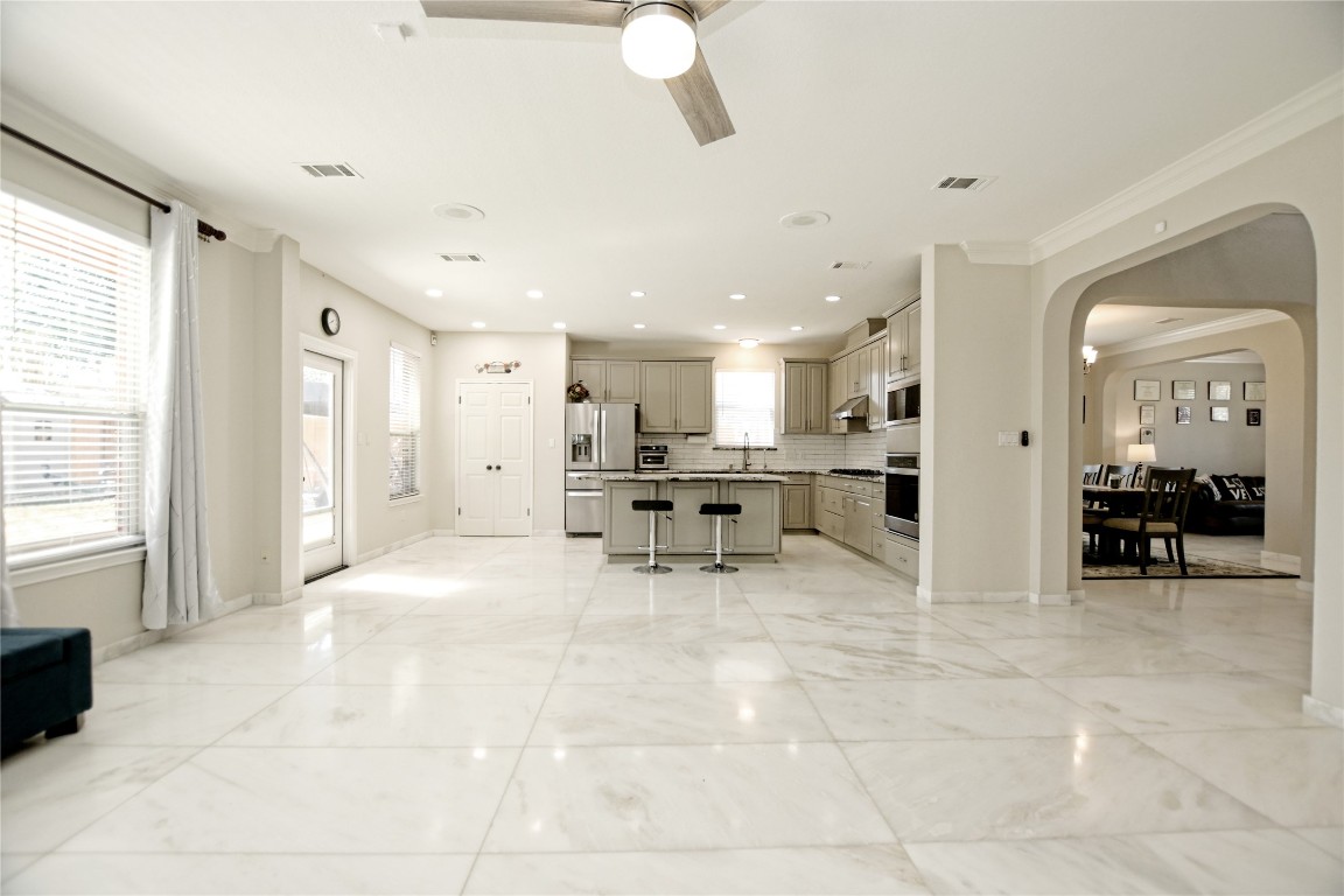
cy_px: 448
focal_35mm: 15
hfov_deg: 100.4
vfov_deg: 77.3
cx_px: 672
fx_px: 560
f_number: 4.5
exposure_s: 1/80
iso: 320
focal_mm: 10
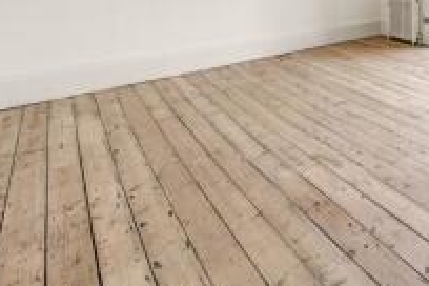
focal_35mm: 28
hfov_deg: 50.5
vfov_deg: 37.6
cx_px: 444
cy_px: -39
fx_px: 334
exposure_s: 1/10
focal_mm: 12
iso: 100
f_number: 8
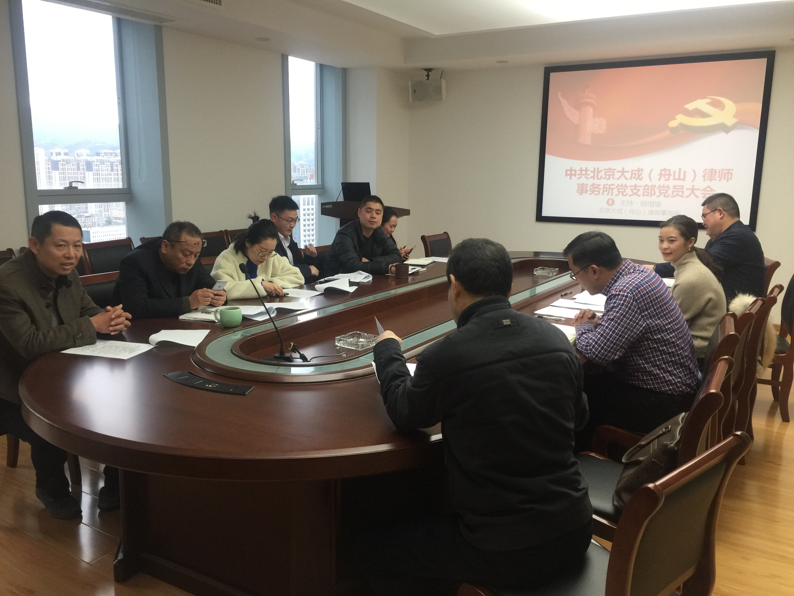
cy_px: 298
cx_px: 397
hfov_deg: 61.7
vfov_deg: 48.2
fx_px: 665
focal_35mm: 29
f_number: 2.2
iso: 64
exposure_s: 1/33
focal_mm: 4.15
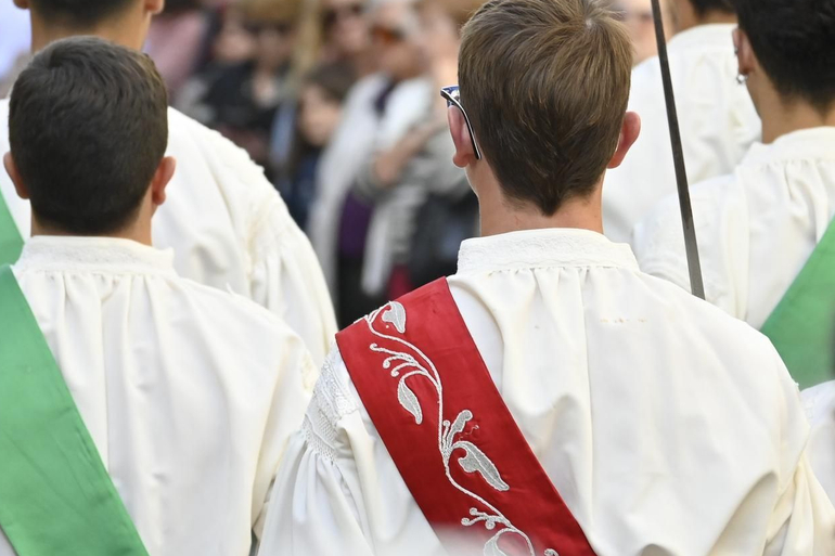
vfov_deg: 2.8
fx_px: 11201
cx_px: 442
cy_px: 260
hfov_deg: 4.3
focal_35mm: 483
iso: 640
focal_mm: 155
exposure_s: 1/500
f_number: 5.3
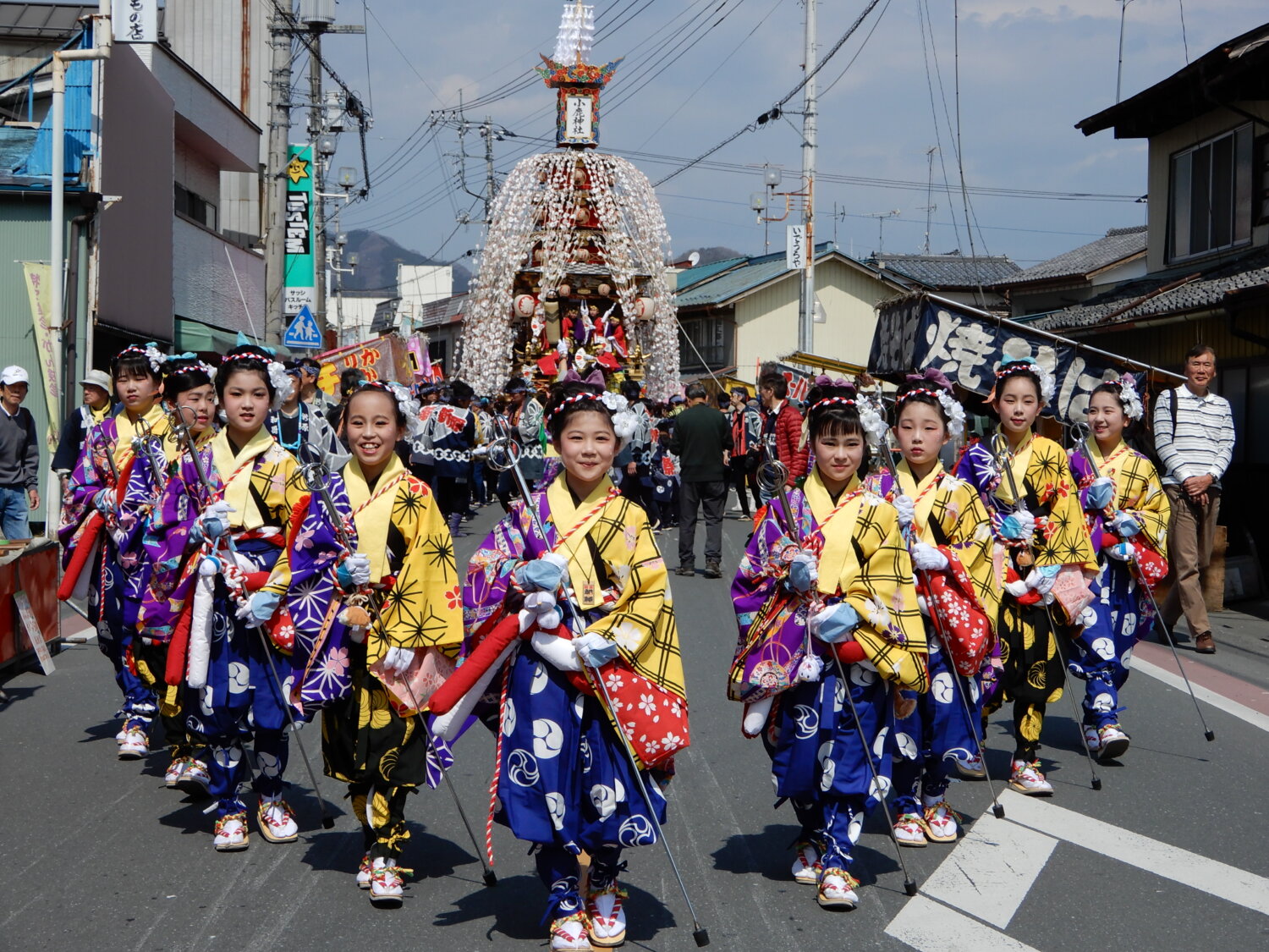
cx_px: 634
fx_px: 2383
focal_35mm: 65
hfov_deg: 29.8
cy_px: 476
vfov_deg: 22.6
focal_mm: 11.6
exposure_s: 1/1250
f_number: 4.5
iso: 80
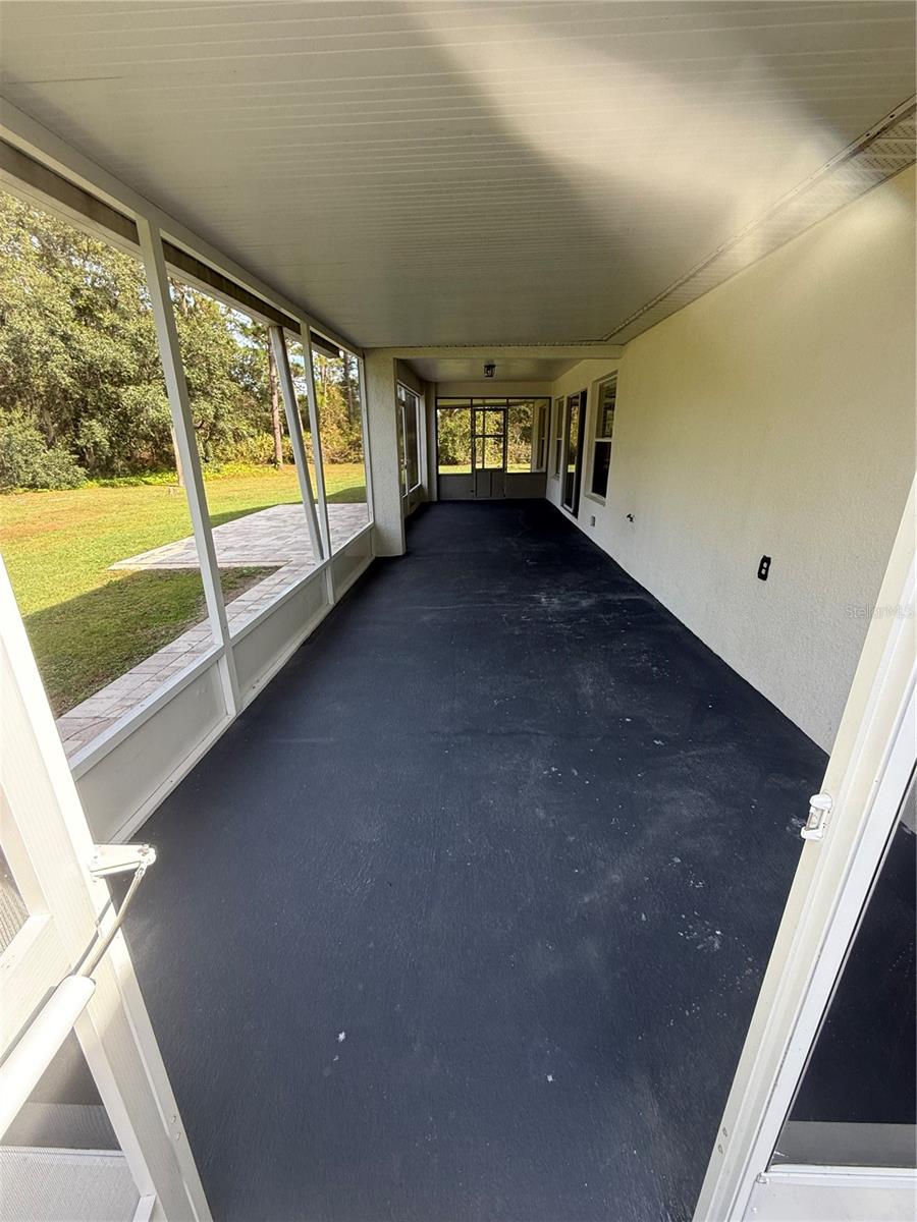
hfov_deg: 85.7
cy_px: 611
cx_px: 458
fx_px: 494
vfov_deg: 102.1
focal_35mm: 14
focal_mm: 2.22
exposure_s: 1/114
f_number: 2.2
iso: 50
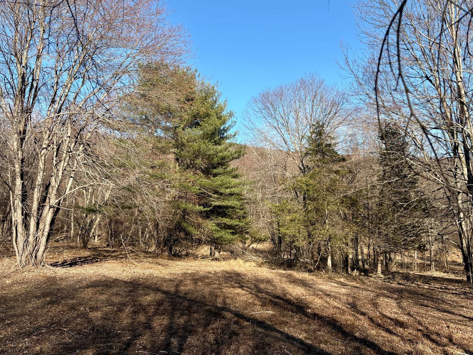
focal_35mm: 34
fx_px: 465
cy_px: 125
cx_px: 253
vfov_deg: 41.4
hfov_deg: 53.9
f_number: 1.6
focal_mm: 5.96
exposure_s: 1/2075
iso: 50
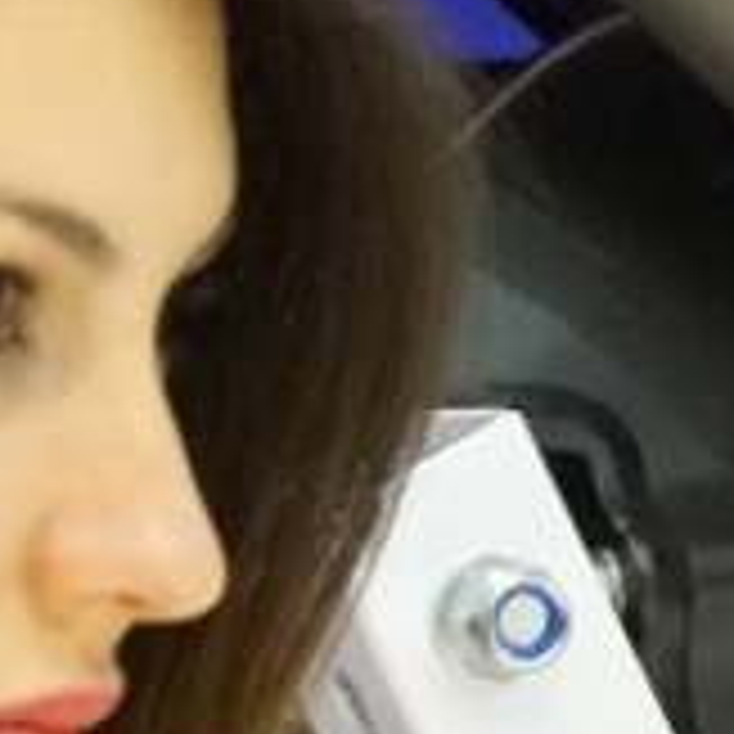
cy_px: 482
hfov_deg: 1.4
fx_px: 29555
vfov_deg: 1.4
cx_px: -225
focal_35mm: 1232
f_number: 6.3
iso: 5000
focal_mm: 123
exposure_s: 1/200
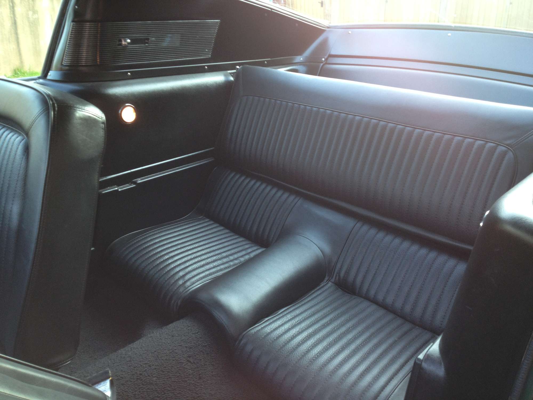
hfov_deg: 52.6
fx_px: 539
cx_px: 266
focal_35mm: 35
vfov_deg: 40.7
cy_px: 200
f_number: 2.4
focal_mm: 4.28
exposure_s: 1/24
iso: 50
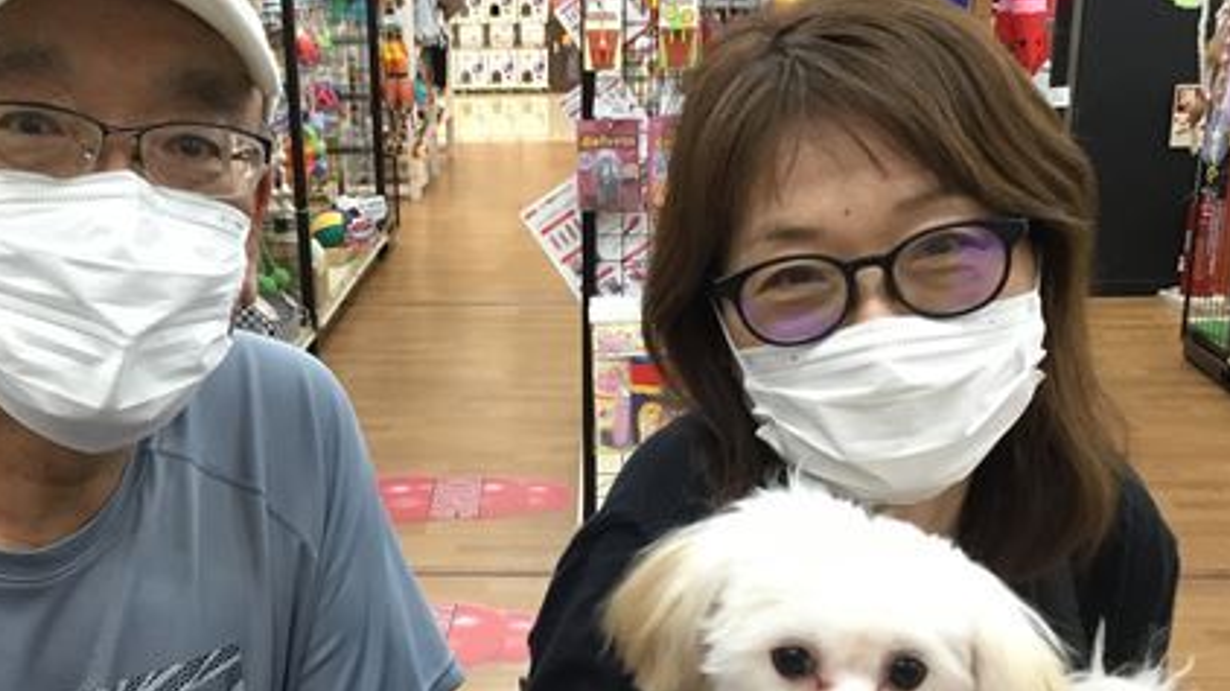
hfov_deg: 42.8
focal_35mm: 48
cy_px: 513
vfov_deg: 24.6
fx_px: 1565
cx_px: 530
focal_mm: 3.3
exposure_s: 1/30
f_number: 2.4
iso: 125
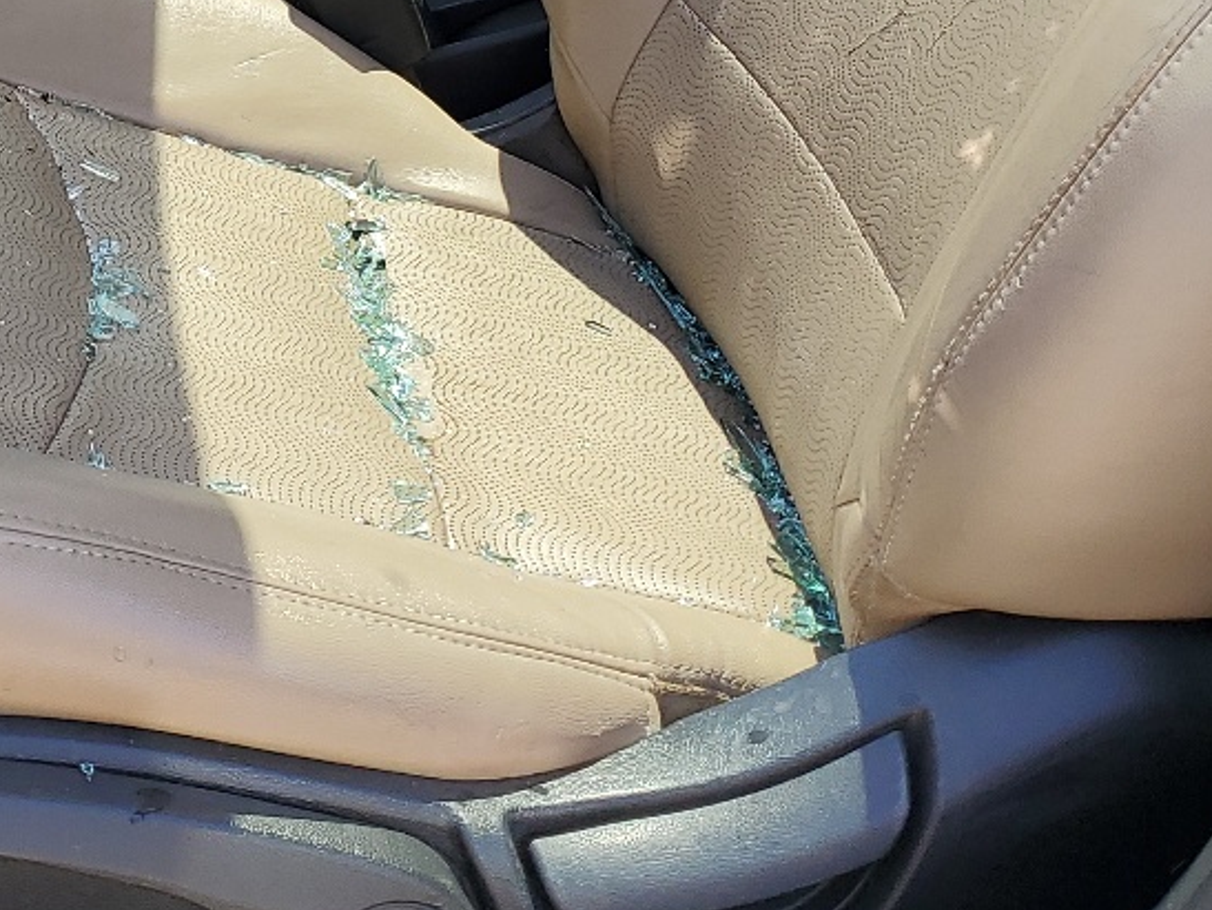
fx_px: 2663
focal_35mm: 76
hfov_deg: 24.8
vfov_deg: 18.7
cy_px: -80
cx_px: 102
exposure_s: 1/435
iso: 50
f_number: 1.5
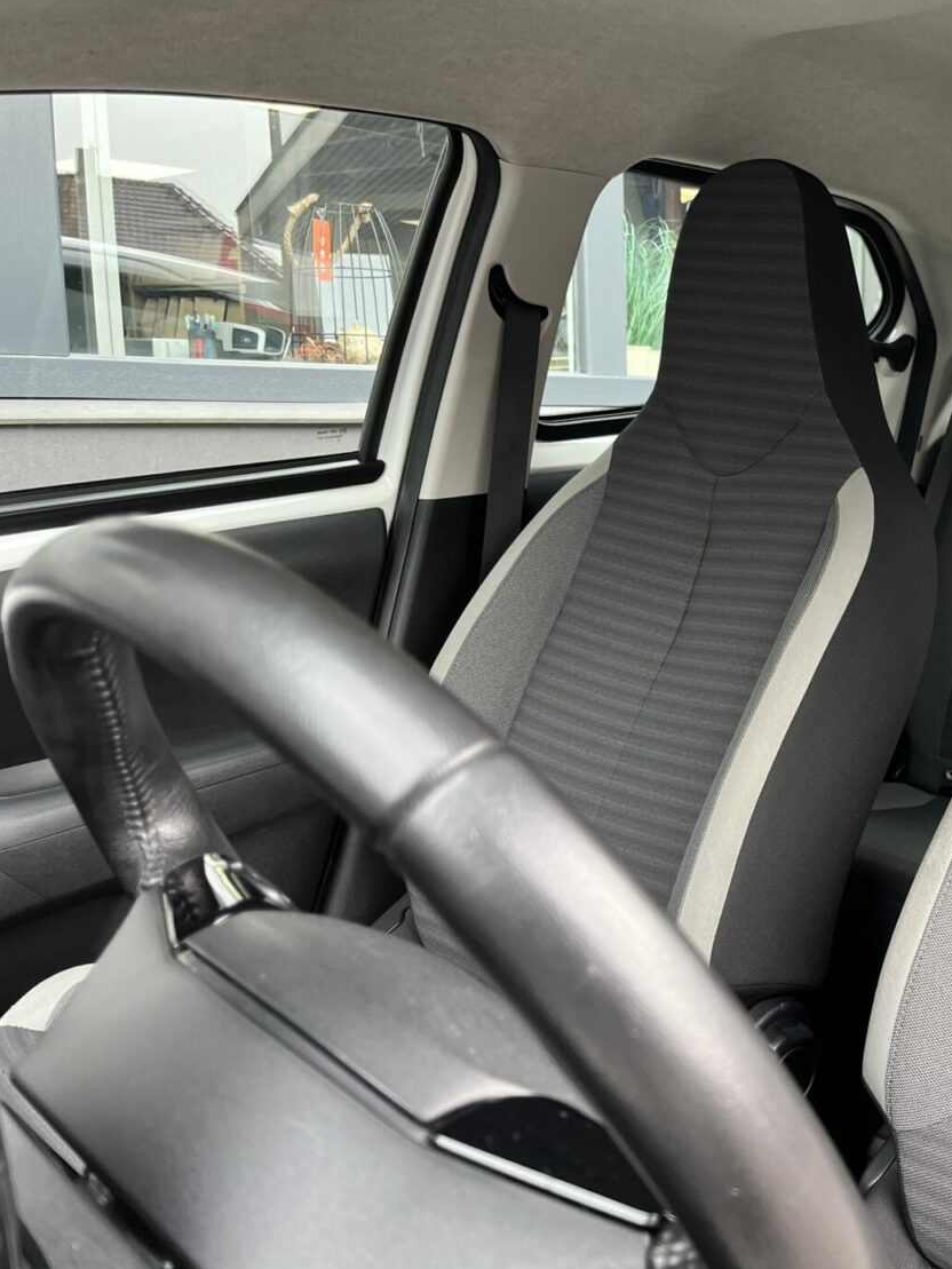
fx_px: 1320
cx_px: 859
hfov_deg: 37.1
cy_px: 635
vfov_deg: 51.3
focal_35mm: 36
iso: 125
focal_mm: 5.1
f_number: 1.6
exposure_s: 1/121
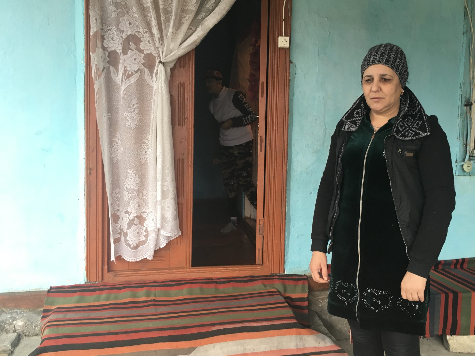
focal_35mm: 33
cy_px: 175
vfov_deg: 42.9
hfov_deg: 55.2
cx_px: 267
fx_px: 453
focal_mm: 4.15
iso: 80
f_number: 2.2
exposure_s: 1/33
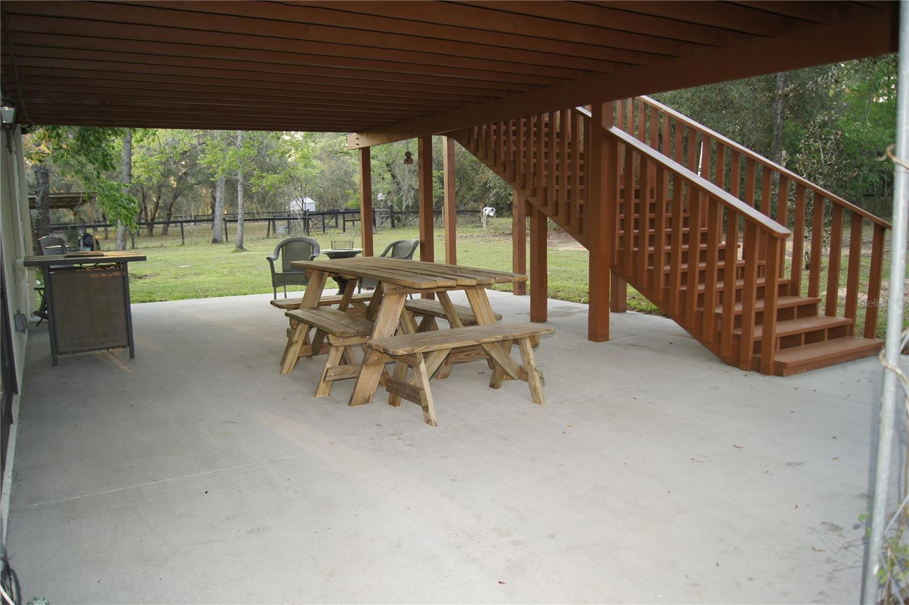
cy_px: 302
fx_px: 681
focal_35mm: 27
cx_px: 454
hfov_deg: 67.4
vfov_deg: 47.9
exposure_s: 1/60
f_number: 3.5
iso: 200
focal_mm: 18
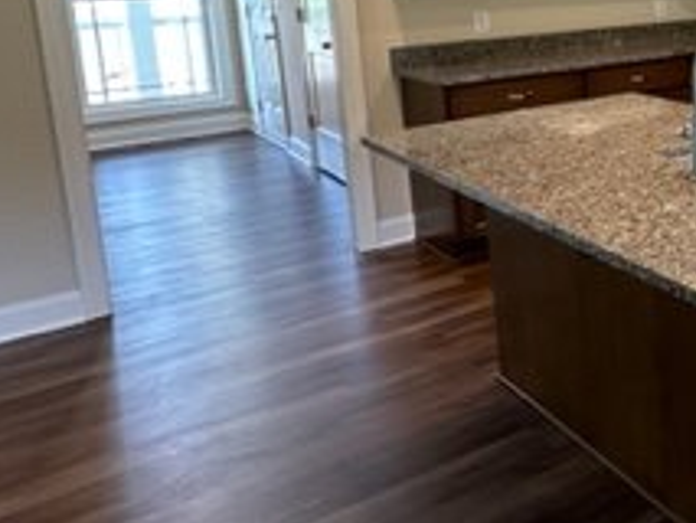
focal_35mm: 42
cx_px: 908
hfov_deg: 33.0
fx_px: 845
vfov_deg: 32.7
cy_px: 56
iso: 200
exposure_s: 1/60
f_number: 2.2
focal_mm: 2.22
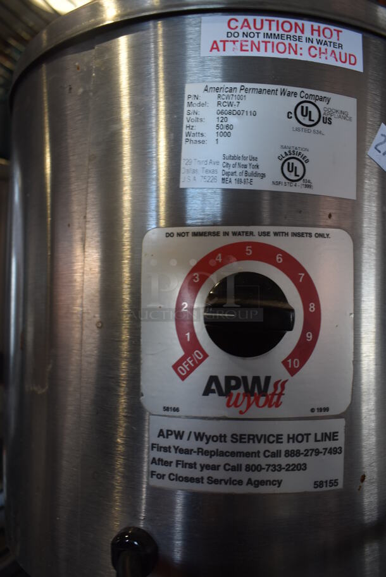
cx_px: 193
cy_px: 288
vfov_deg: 67.3
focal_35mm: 27
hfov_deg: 48.0
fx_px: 434
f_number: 5.6
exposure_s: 1/60
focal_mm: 18
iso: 400
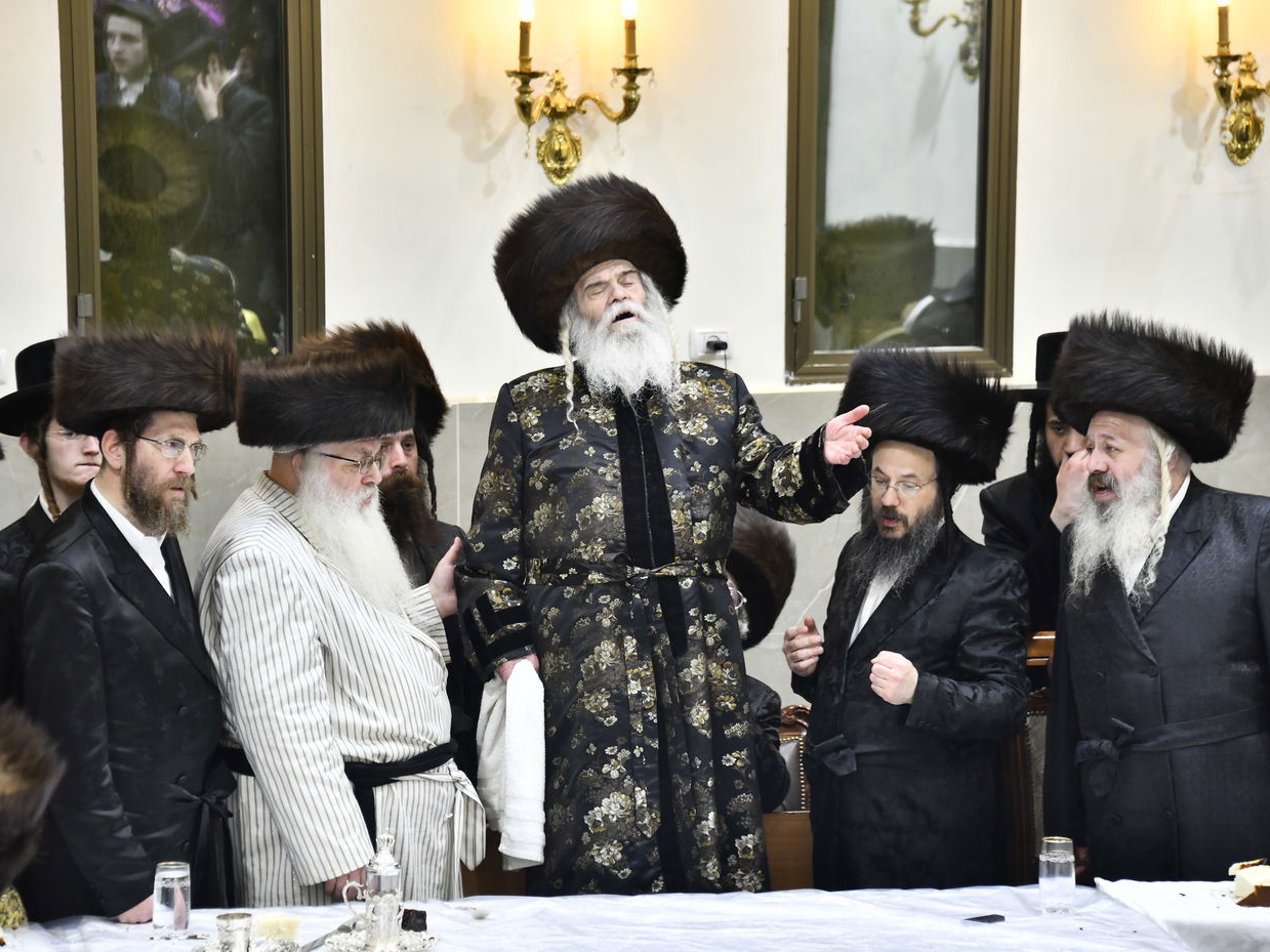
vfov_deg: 9.1
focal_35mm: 163
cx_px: 647
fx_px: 5980
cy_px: 477
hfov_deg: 12.1
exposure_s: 1/250
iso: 1250
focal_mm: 150
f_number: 5.6
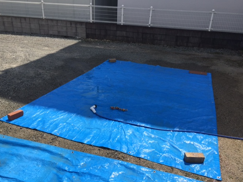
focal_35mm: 30
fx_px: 211
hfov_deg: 60.0
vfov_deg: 46.8
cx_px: 121
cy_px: 88
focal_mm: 4.15
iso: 32
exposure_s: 1/2639
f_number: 2.2
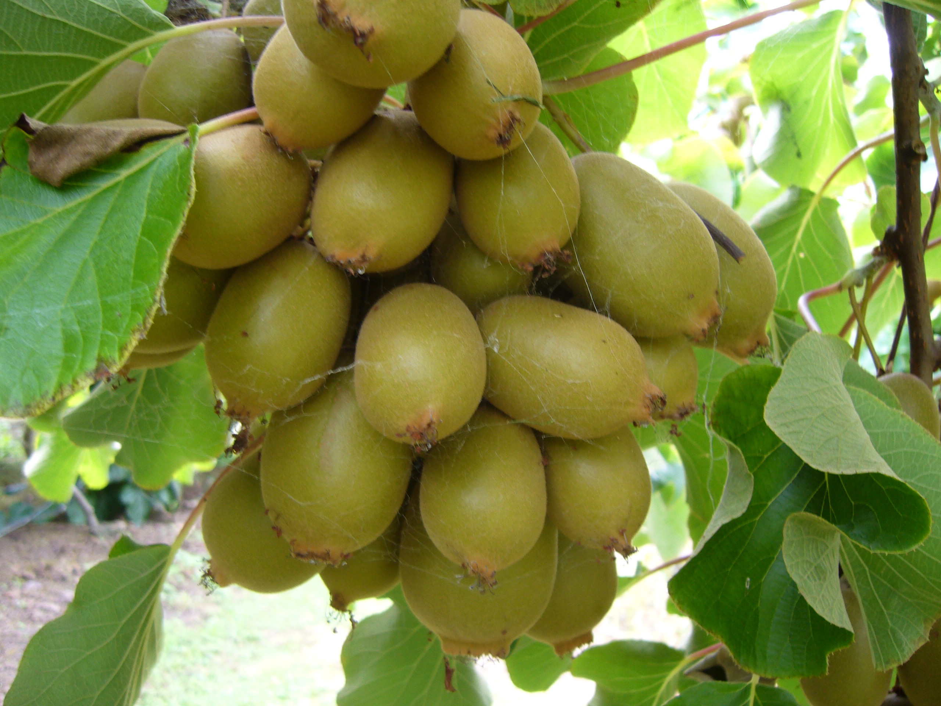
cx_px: 470
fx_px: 951
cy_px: 353
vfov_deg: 40.7
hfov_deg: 52.6
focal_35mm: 35
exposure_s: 1/30
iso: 80
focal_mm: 5.8
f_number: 2.8
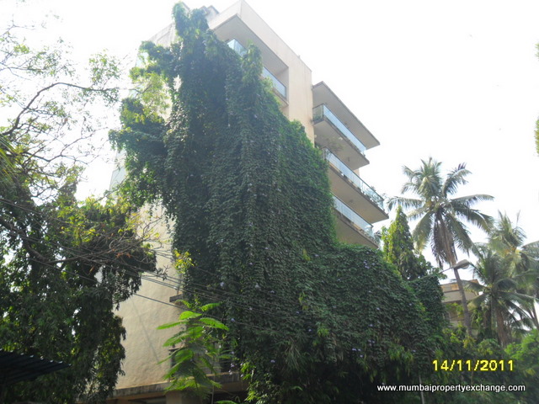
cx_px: 270
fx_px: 498
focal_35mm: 32
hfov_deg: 56.8
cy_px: 202
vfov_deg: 44.2
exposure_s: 1/350
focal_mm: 5.7
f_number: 3.7
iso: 100
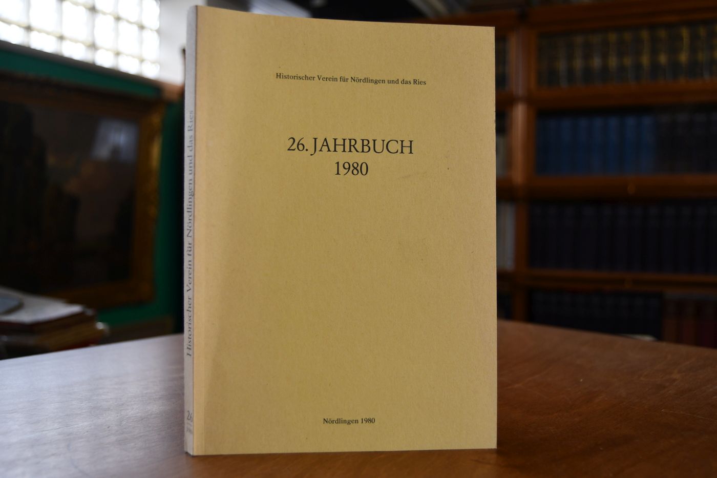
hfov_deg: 57.2
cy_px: 239
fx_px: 657
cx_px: 358
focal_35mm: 33
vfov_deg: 40.0
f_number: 3.5
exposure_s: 1/250
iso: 560
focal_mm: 22
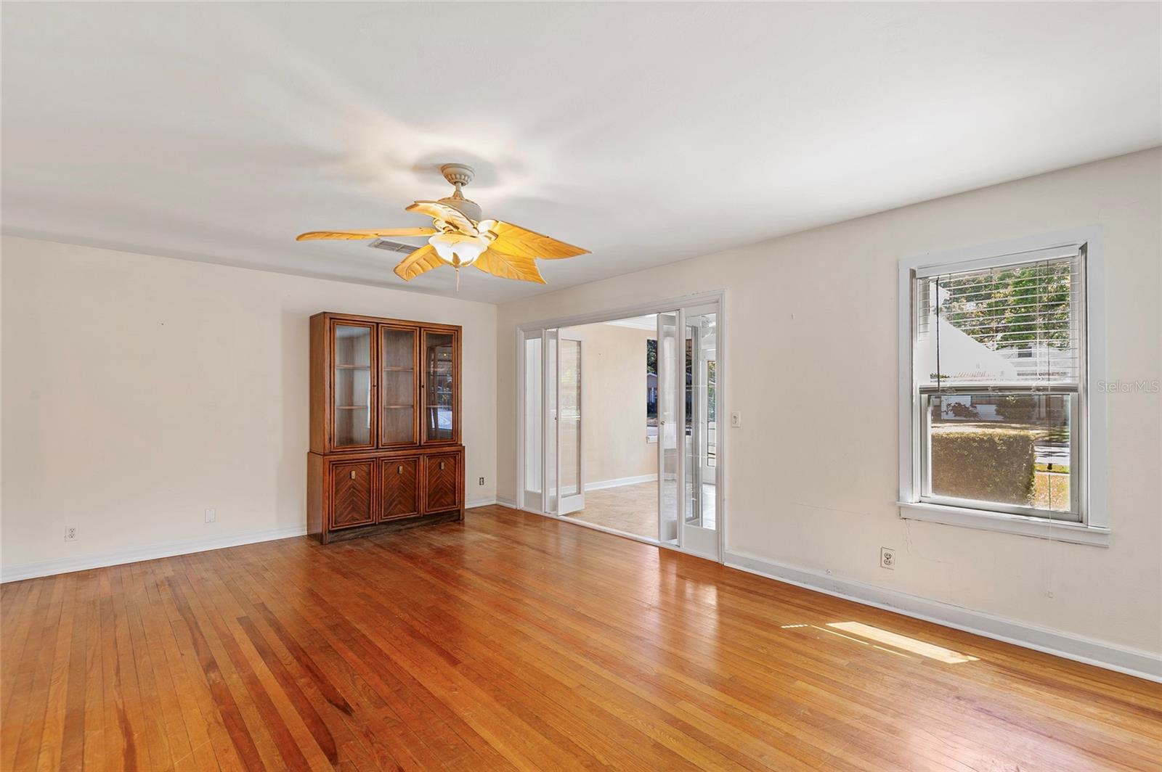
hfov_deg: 96.8
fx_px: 516
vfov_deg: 73.6
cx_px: 581
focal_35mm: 16
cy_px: 386
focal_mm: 16
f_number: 9
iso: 100
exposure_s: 1/1.25
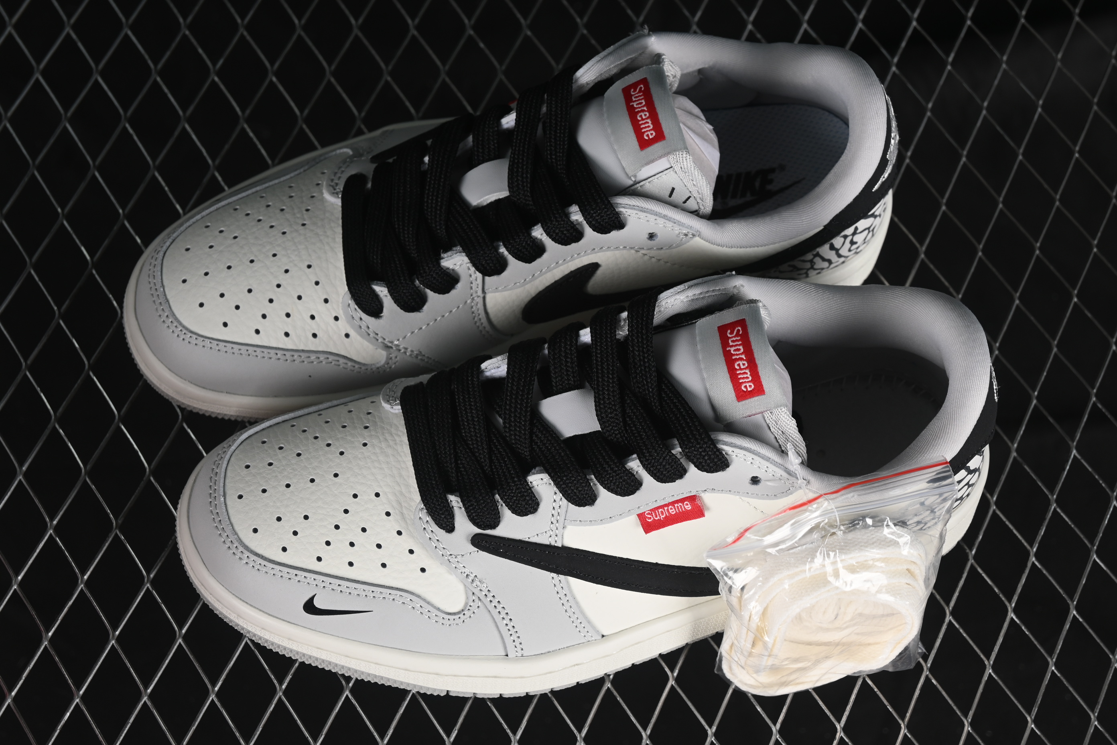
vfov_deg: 18.2
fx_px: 2327
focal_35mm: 75
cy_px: 372
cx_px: 558
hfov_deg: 27.0
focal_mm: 50
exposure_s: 1/80
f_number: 7.1
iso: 160
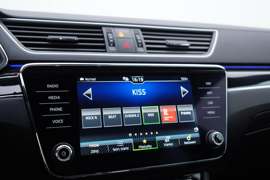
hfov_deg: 53.1
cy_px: 90
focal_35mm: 36
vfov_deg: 36.9
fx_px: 270
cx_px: 135
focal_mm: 24
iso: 125
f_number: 3.2
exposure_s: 1/40
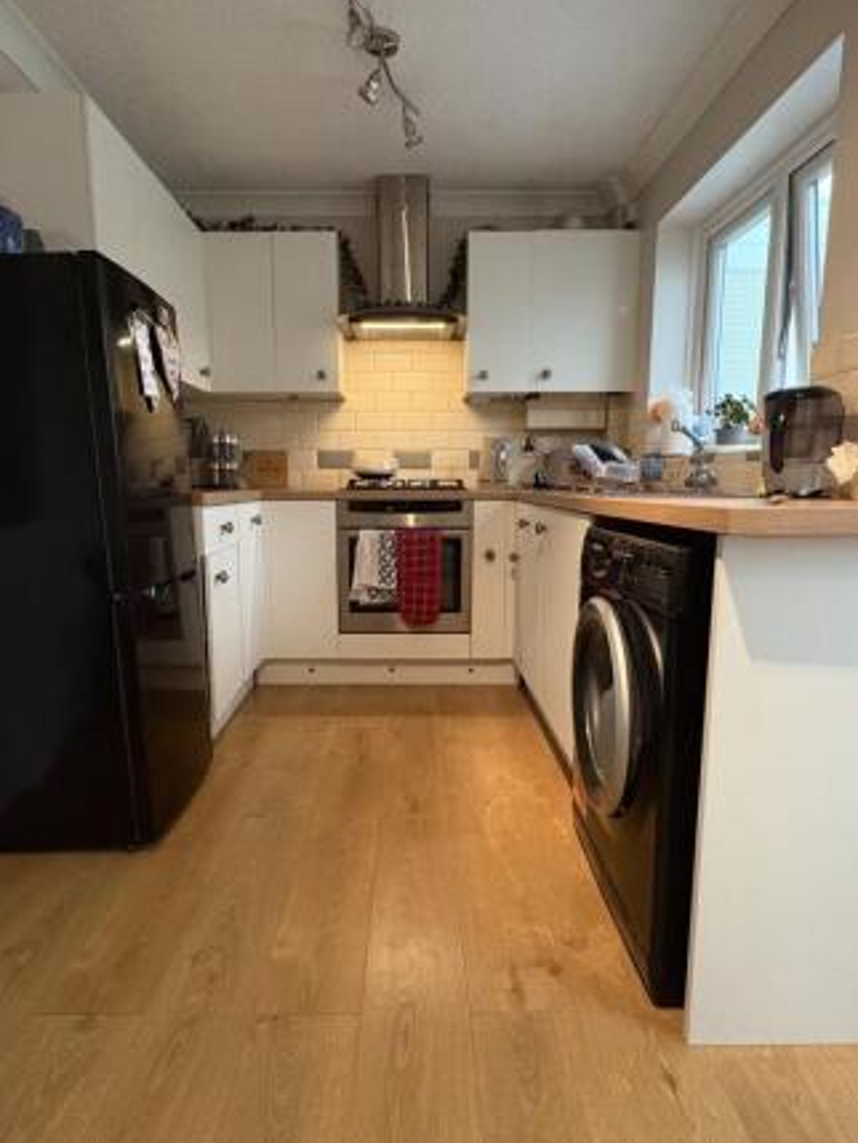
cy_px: 569
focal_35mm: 19
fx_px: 628
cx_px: 414
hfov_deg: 68.7
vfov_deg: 84.6
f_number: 2.2
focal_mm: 2.22
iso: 640
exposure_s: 1/50
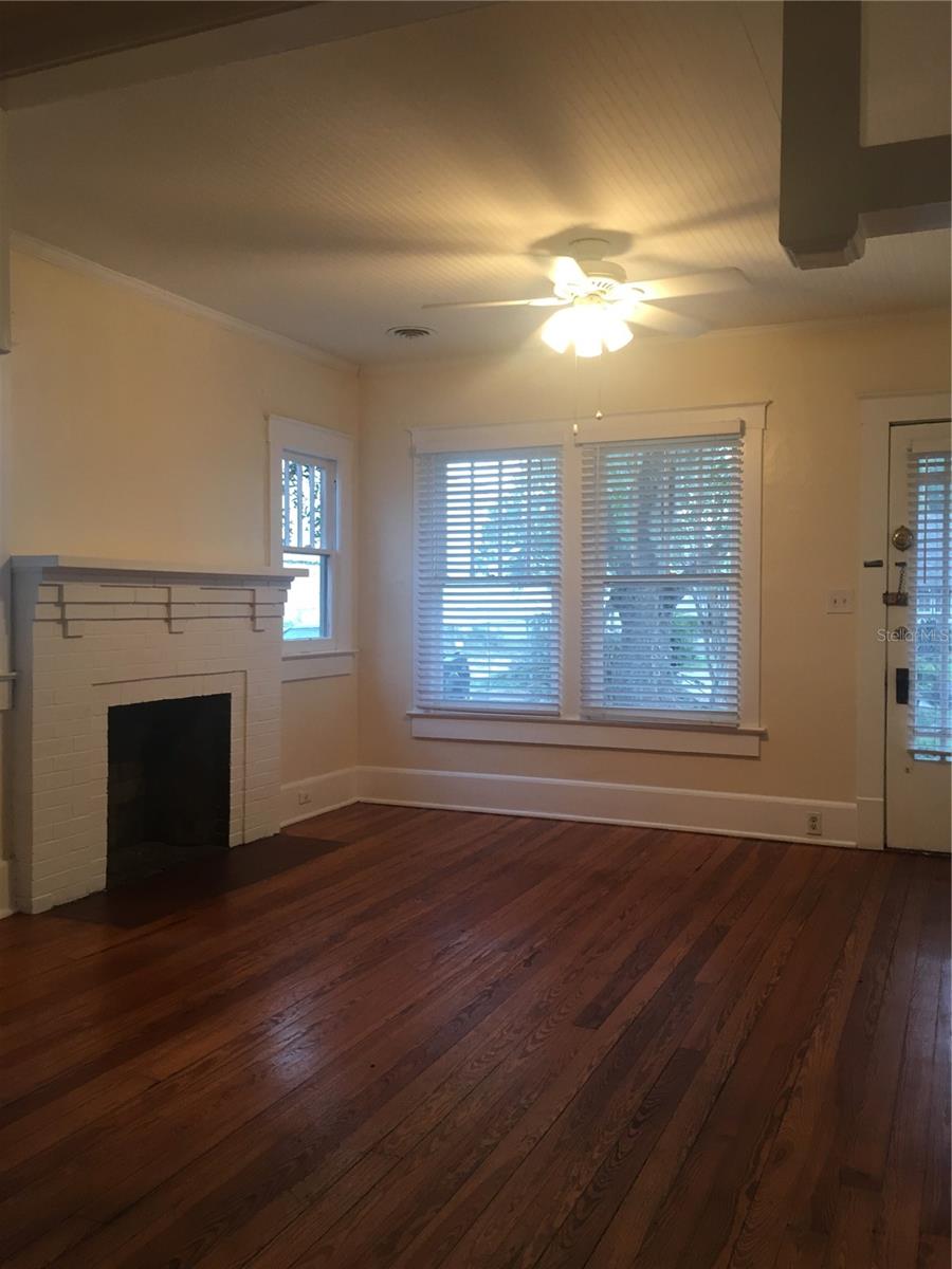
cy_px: 634
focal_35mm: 29
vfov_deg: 61.7
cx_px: 476
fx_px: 1063
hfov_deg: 48.2
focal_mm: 4.15
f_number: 2.2
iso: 80
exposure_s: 1/30
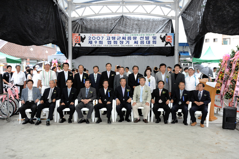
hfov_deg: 57.3
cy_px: 80
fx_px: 219
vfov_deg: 39.9
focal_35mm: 33
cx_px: 120
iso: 320
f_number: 3.5
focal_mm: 22
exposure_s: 1/100
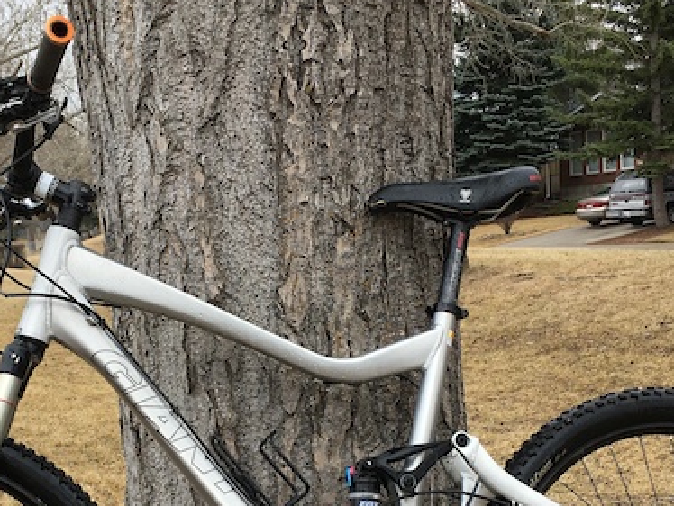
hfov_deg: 31.1
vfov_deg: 23.0
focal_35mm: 62
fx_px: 1208
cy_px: 459
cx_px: 270
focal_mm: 4.15
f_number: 2.2
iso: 25
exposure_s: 1/337
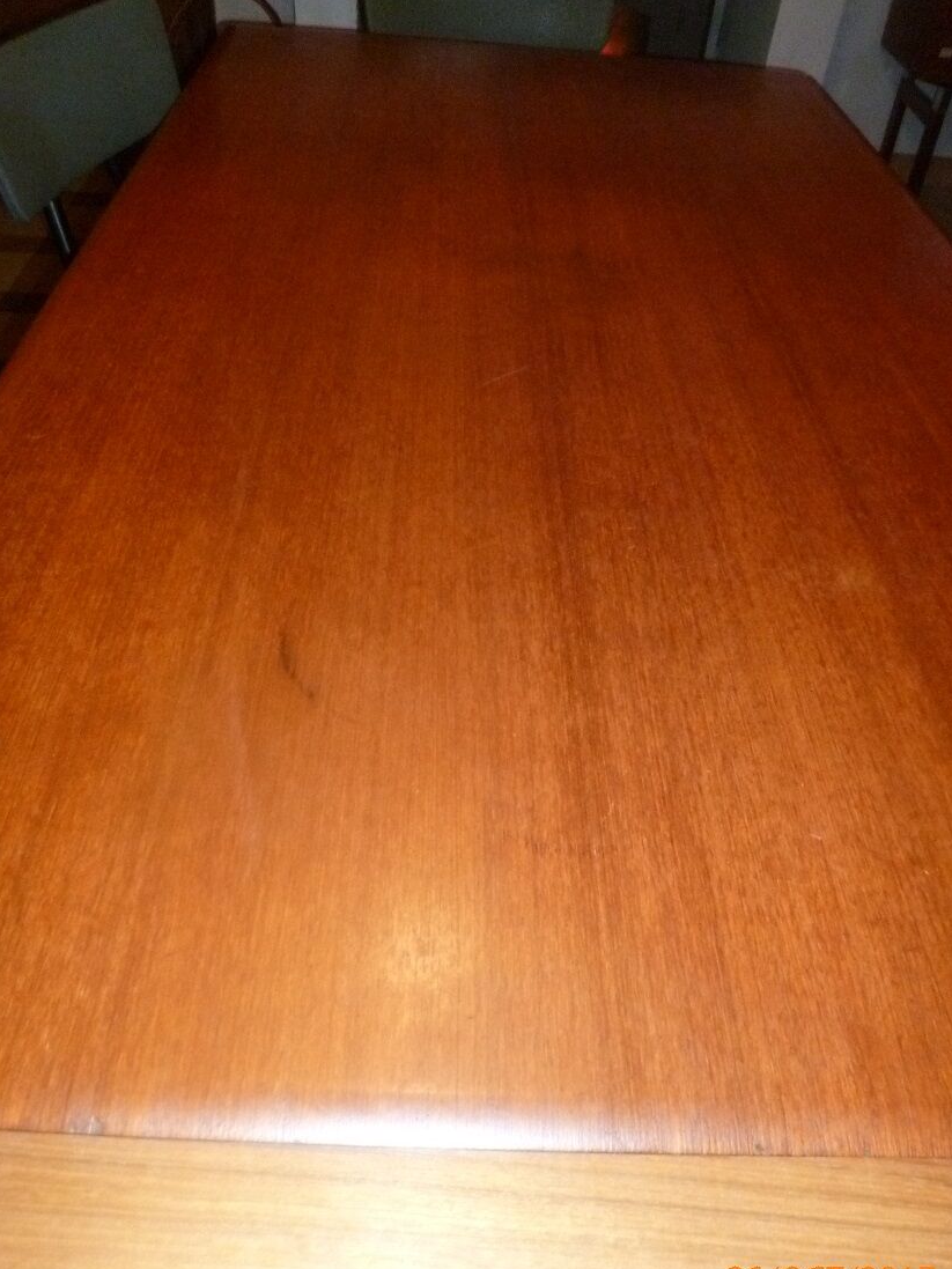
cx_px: 475
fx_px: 1027
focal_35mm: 28
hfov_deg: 49.8
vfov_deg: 63.4
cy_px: 627
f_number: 2.5
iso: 400
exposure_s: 1/60
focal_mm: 4.3
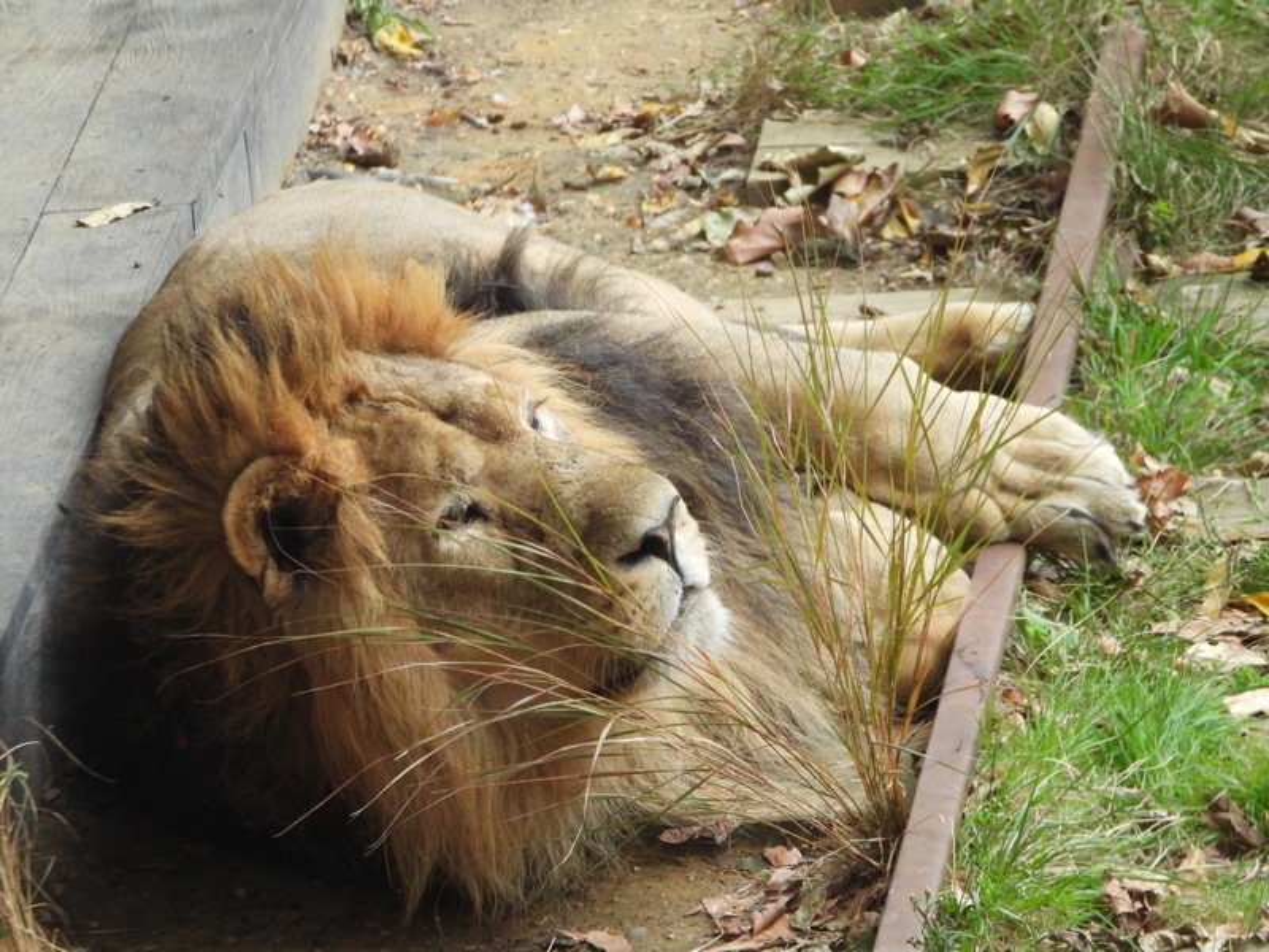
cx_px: 634
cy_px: 476
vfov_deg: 2.8
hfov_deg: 3.7
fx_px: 19539
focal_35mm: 533
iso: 400
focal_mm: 95.8
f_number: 5
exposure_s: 1/160
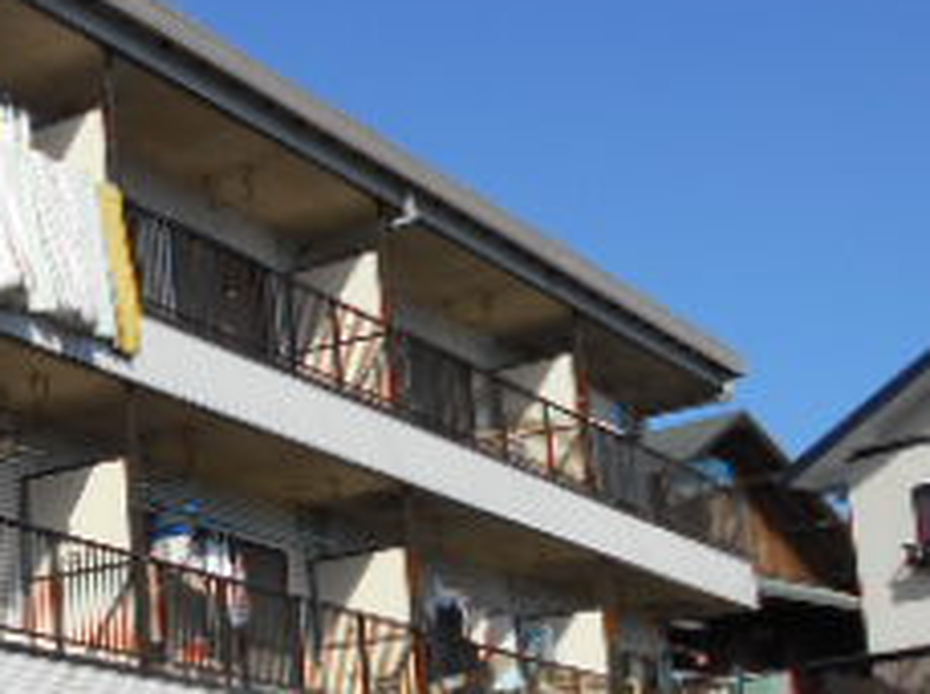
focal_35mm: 84
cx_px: -305
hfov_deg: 21.0
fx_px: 2253
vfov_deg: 17.4
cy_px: 532
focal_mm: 5.1
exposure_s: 1/1250
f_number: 3.4
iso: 80
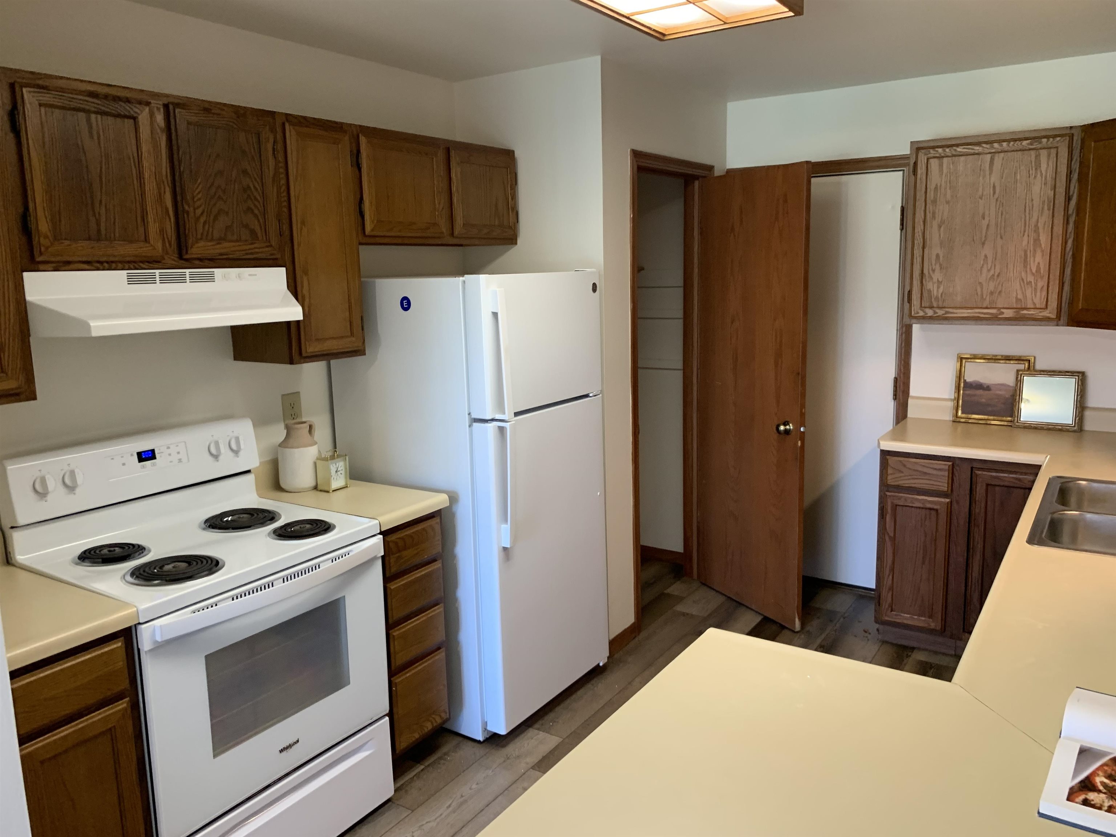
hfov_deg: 67.3
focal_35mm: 26
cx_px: 558
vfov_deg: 53.1
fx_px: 838
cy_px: 418
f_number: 1.8
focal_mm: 4.25
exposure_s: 1/60
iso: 160
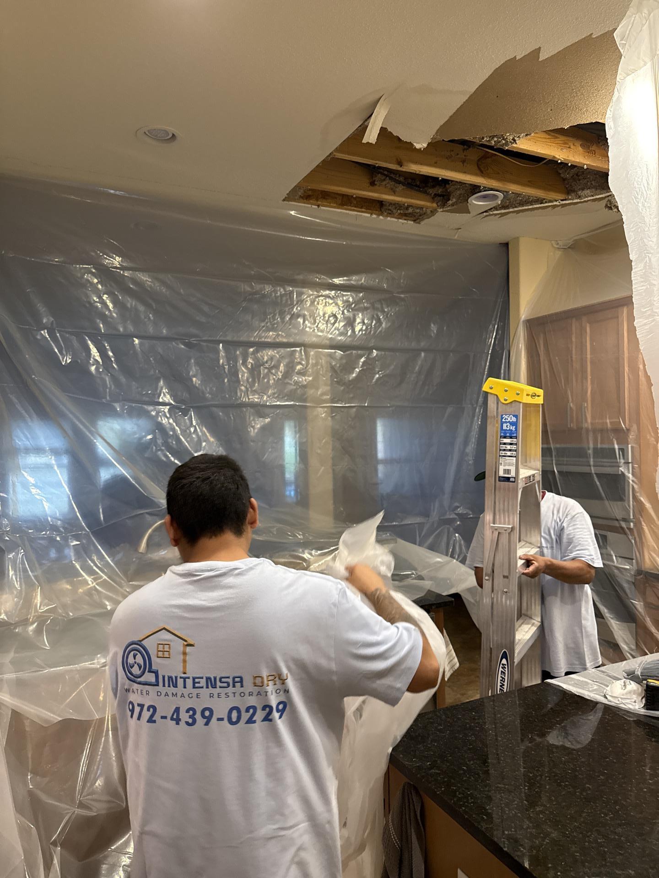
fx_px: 609
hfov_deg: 56.8
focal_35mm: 24
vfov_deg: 71.6
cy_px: 439
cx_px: 330
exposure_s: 1/60
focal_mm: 6.76
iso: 320
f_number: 1.78
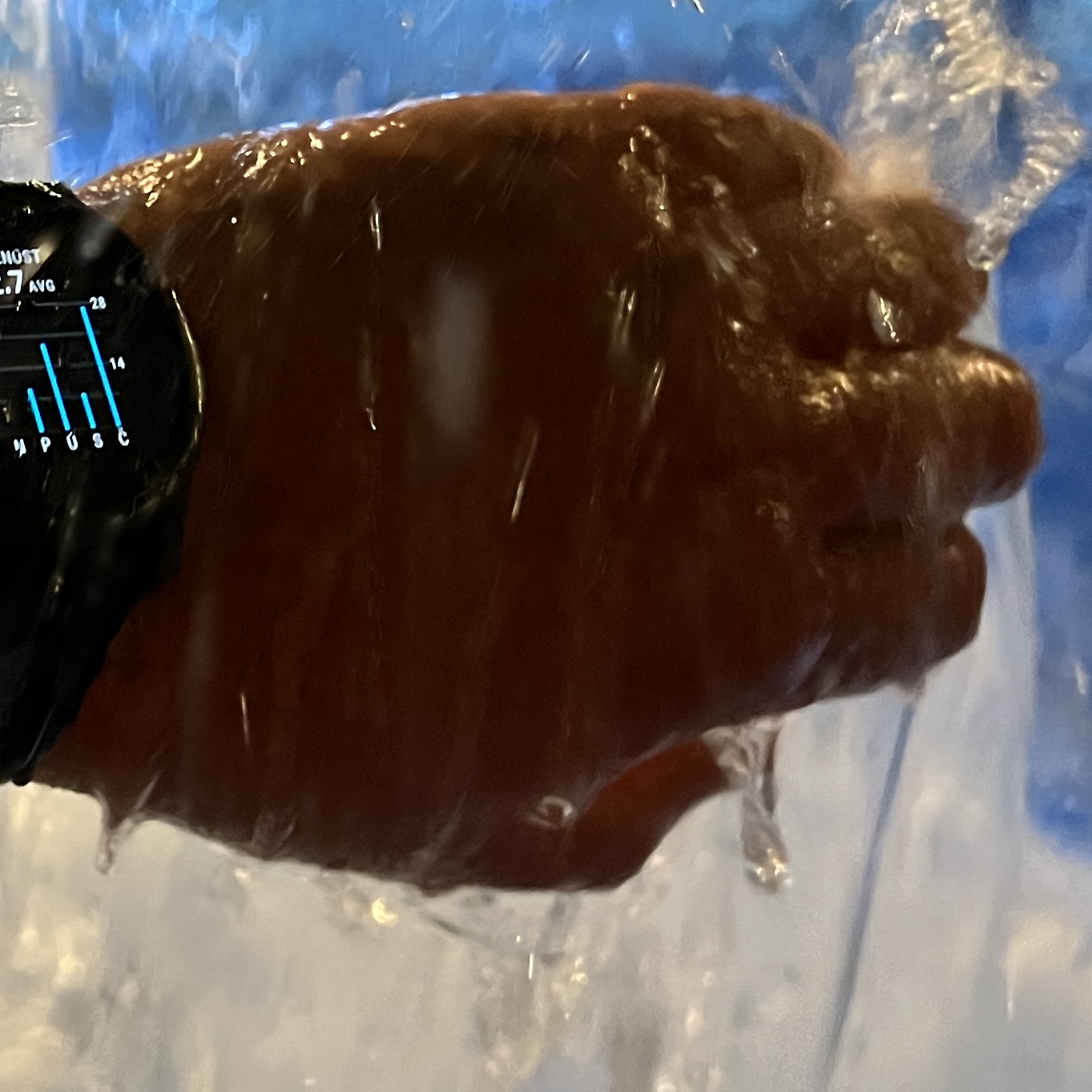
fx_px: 2427
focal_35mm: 68
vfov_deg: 25.1
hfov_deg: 24.2
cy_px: 297
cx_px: 5
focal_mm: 5.7
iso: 400
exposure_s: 1/33
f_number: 1.5
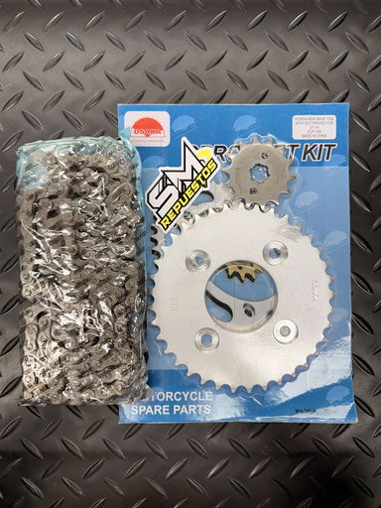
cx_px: 185
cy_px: 250
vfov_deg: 69.4
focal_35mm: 25
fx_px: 367
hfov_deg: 54.9
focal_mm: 6.76
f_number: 1.78
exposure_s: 1/100
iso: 64
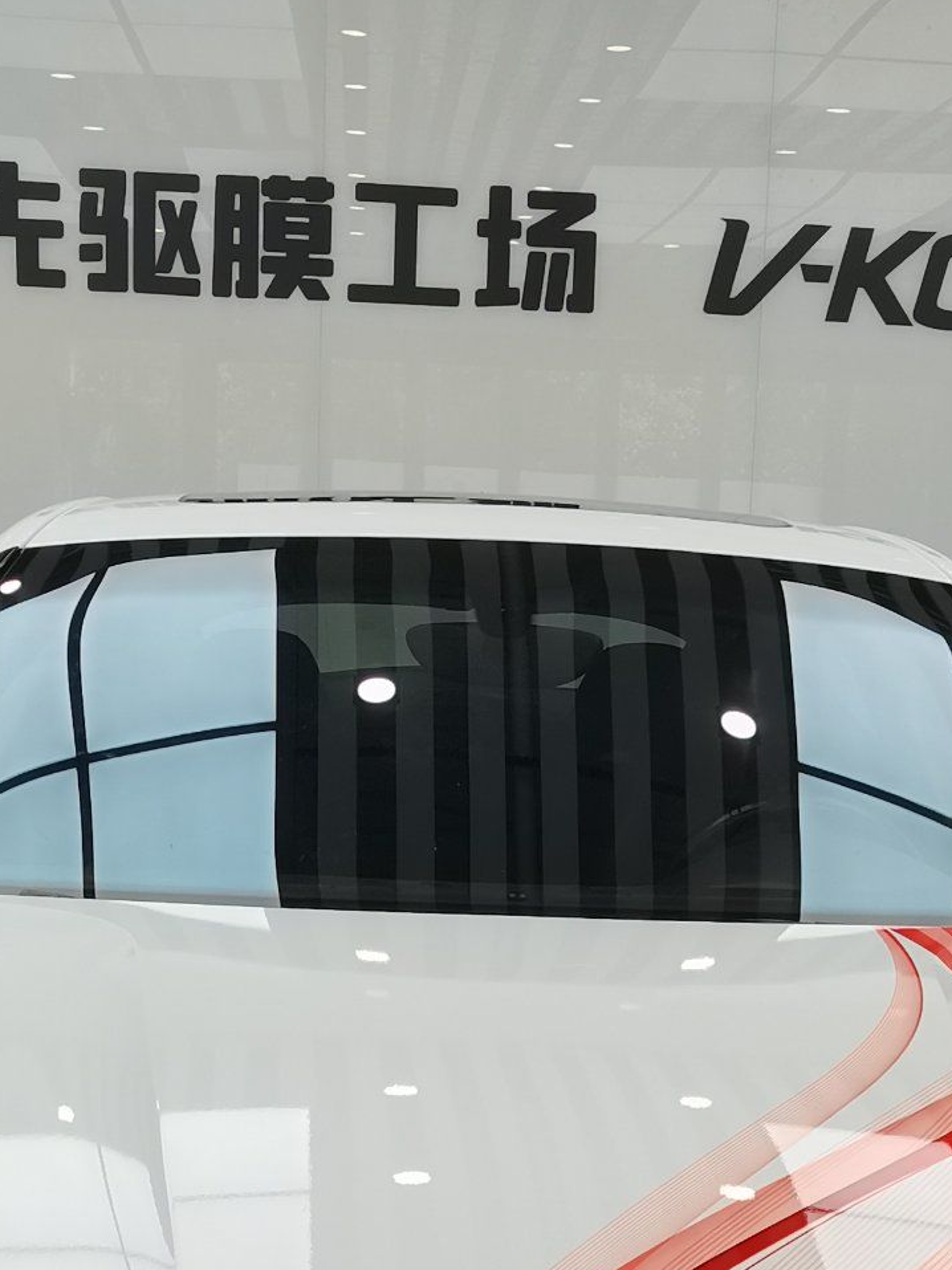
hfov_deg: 19.1
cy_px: 1309
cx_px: 522
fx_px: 2825
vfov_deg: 24.1
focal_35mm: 77
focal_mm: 4.94
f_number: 1.9
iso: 50
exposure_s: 1/161
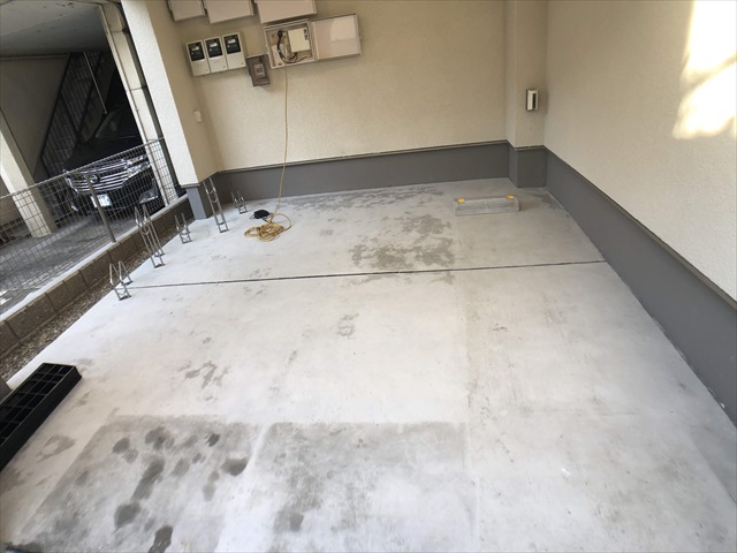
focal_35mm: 28
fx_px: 596
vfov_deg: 49.7
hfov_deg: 63.4
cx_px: 368
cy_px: 276
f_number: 1.8
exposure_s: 1/120
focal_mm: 3.99
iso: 32
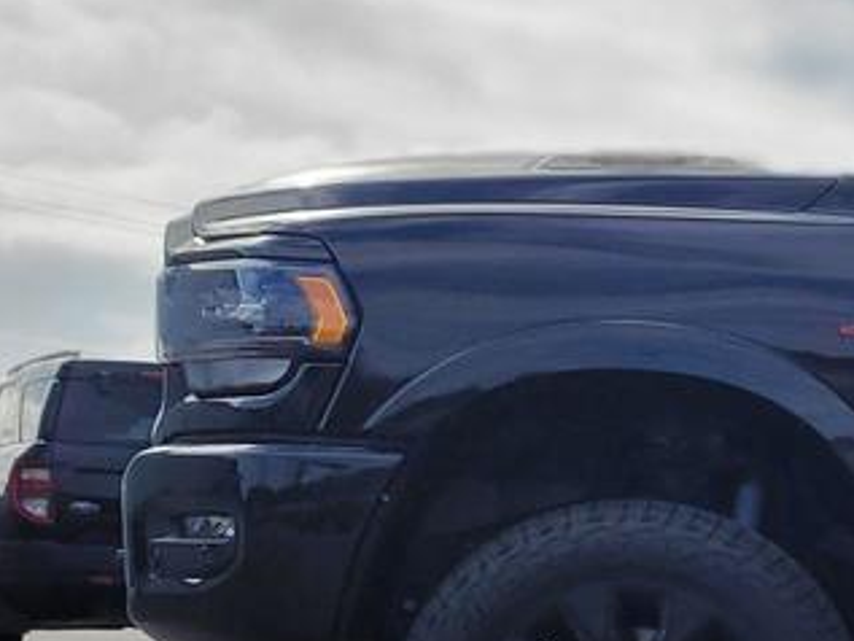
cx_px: 1528
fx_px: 2591
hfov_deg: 15.9
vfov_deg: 13.9
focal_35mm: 105
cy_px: 673
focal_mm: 5.4
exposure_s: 1/2339
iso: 40
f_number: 1.8
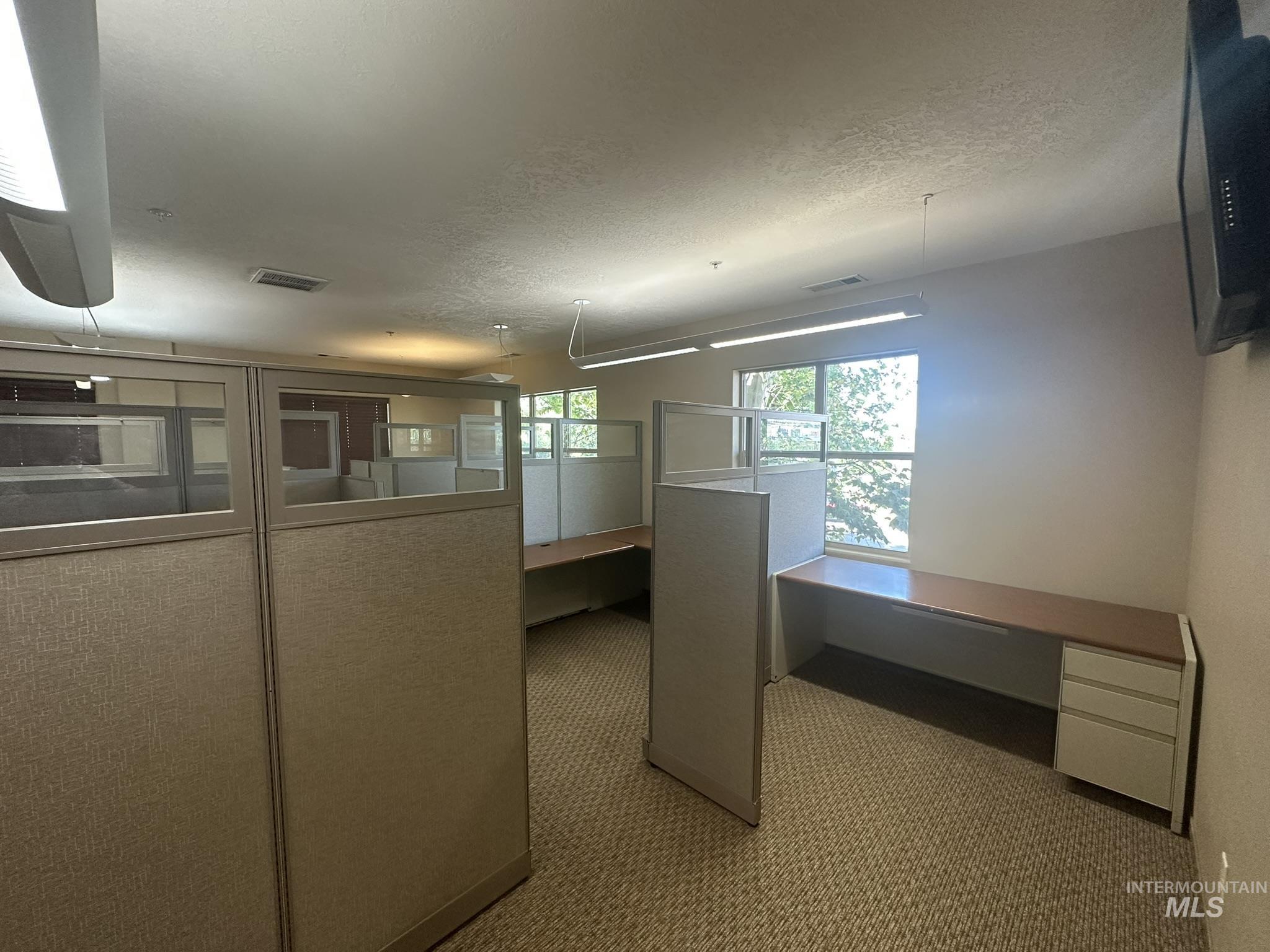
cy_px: 476
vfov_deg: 85.7
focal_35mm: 14
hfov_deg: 102.1
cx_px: 635
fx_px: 514
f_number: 2.2
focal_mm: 2.22
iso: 250
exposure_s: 1/120
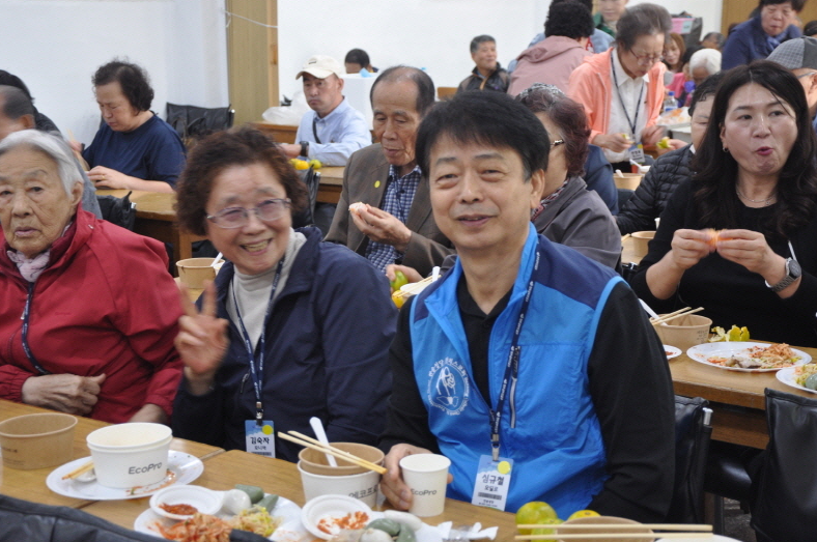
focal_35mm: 64
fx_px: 1450
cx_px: 405
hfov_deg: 31.5
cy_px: 268
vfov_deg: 21.2
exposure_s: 1/15
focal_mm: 42
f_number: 4.8
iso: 640
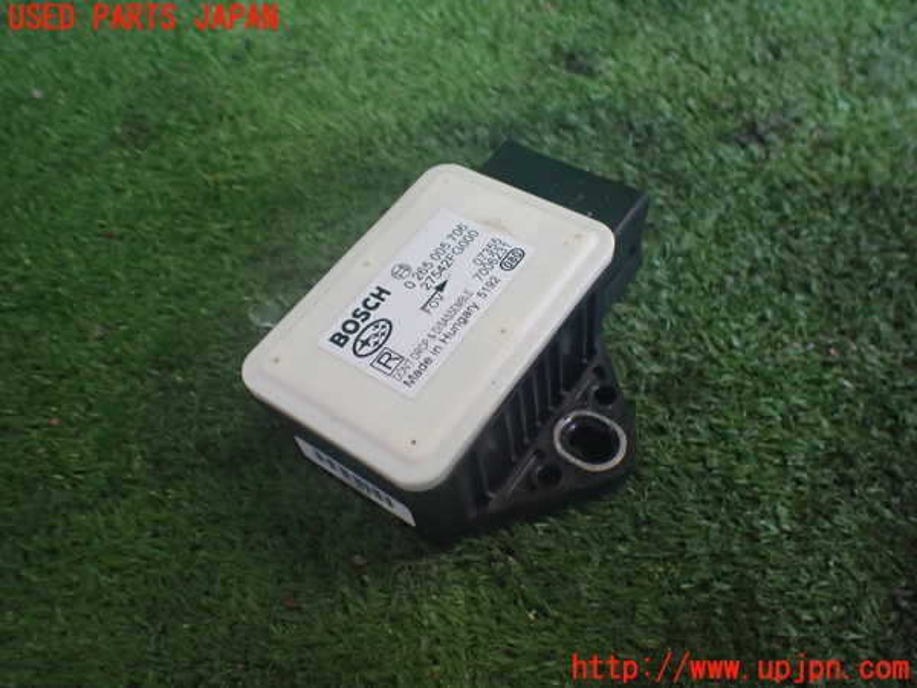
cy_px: 344
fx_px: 795
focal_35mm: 30
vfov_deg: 46.8
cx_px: 458
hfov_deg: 60.0
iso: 640
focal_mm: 5.4
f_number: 2.3
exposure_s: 1/125
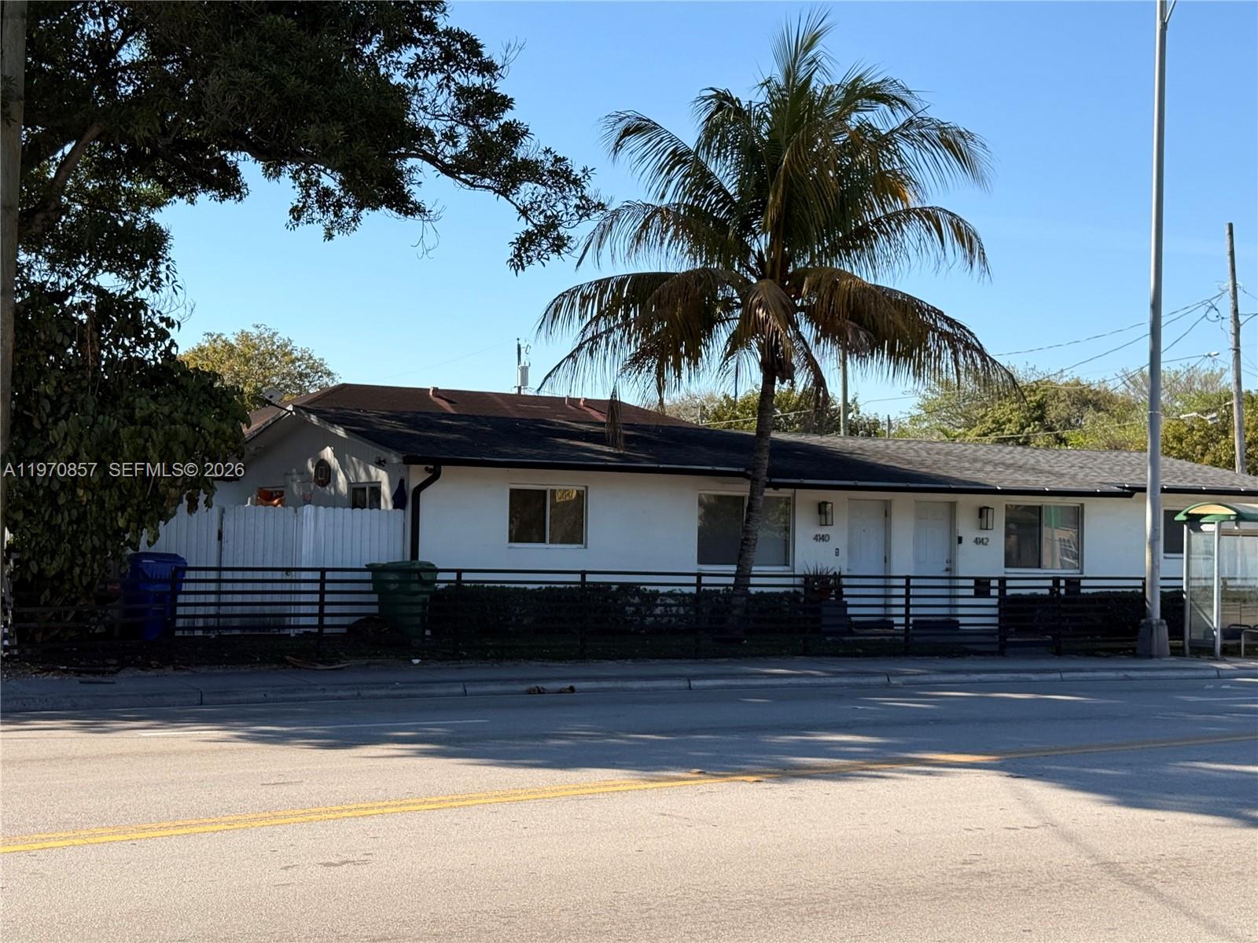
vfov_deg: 30.3
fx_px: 1744
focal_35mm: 48
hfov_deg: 39.7
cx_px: 629
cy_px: 472
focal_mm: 6.76
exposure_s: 1/3378
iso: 64
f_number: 1.78
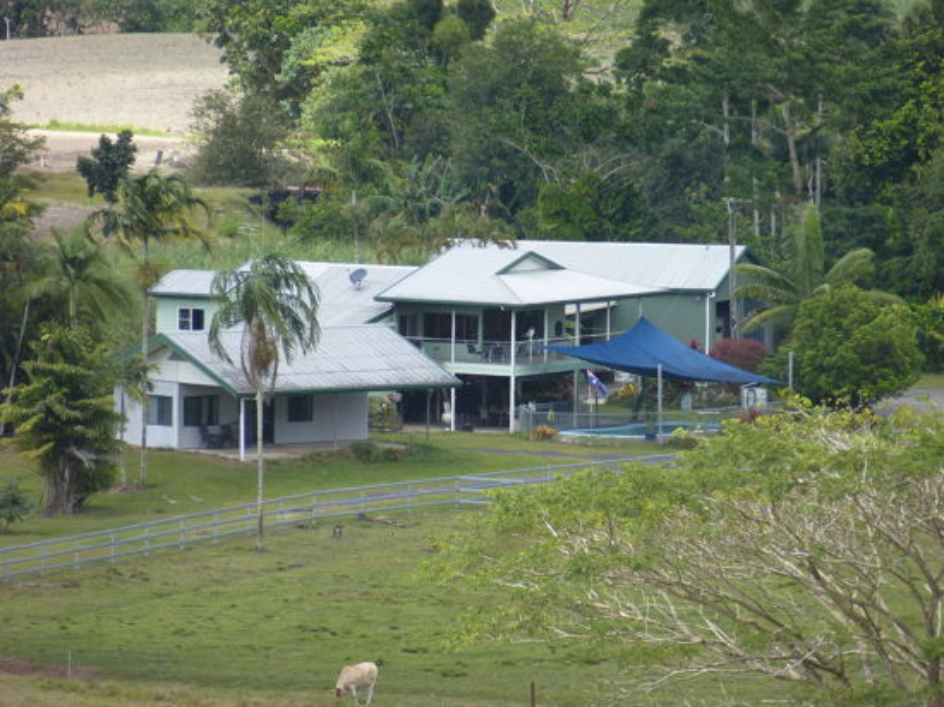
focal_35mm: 384
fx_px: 10467
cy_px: 354
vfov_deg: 3.9
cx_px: 472
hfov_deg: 5.2
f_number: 5.9
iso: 100
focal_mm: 68.8
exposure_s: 1/125
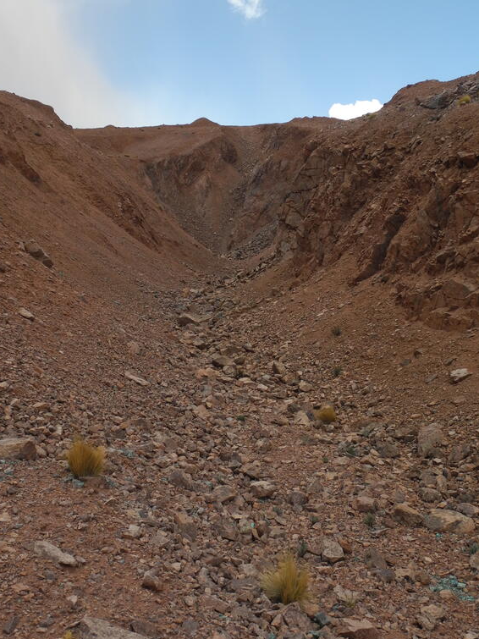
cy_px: 298
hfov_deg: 37.7
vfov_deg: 48.9
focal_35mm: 38
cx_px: 246
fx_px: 701
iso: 100
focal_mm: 6
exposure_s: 1/800
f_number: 3.5
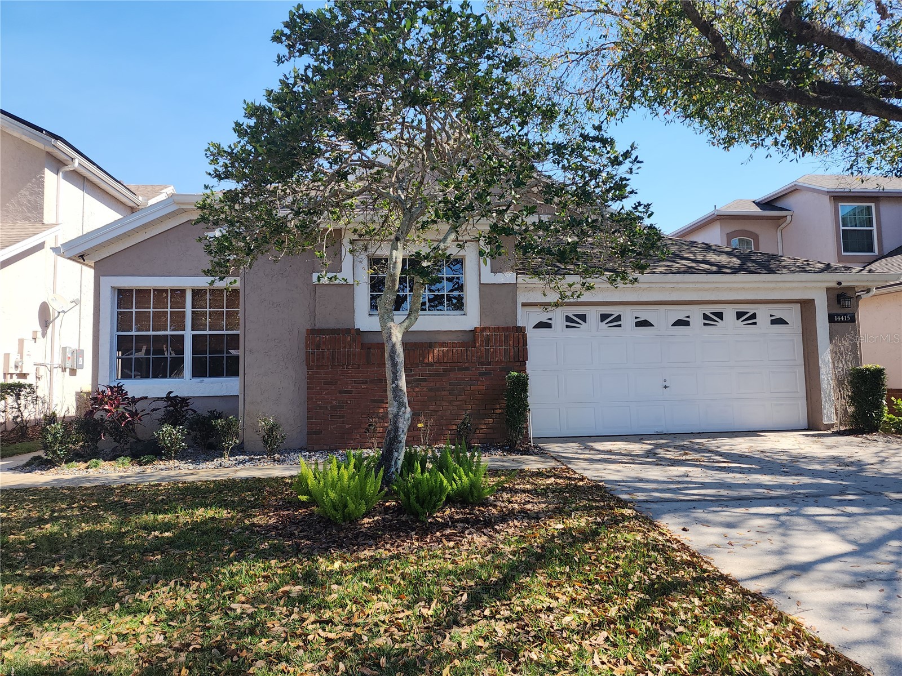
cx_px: 451
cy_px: 338
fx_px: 599
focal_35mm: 23
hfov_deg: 73.9
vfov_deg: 58.9
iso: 12
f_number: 1.8
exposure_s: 1/515
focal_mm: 6.4
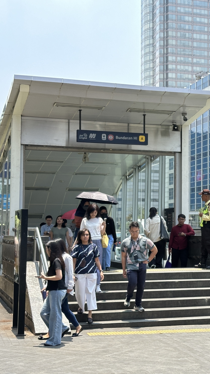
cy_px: 186
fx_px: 693
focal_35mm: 70
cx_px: 208
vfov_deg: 30.1
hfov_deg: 16.9
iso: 64
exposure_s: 1/1258
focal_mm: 6.86
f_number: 1.78
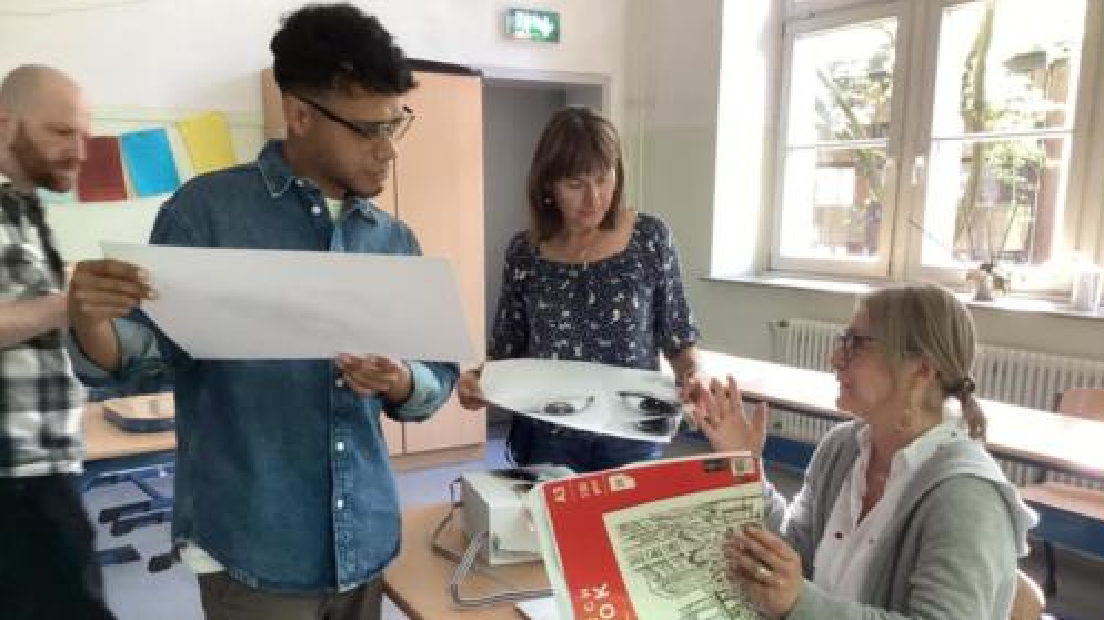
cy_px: 414
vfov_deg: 34.3
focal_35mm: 34
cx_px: 553
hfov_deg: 58.0
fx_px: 995
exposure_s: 1/60
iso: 200
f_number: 2.4
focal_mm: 3.3
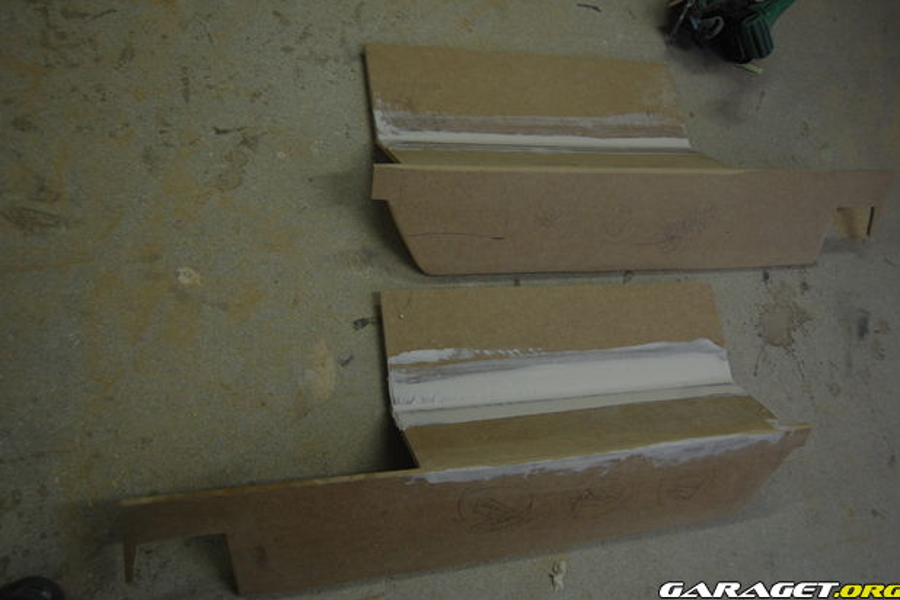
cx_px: 443
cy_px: 296
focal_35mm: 31
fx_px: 775
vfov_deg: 42.3
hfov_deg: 60.3
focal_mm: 20
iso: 560
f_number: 3.8
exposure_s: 1/30
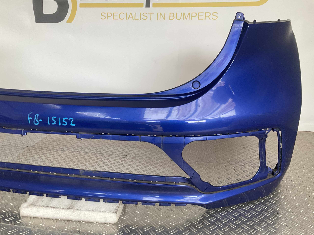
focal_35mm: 29
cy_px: 118
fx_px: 263
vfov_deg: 48.2
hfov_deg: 61.7
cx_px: 157
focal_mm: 3
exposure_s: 1/120
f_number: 1.8
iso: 64
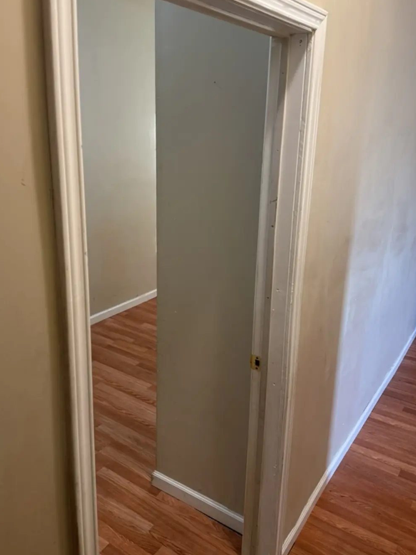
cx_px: 181
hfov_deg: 48.1
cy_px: 247
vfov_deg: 61.5
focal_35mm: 29
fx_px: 465
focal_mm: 6.76
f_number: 1.78
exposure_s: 1/60
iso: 200
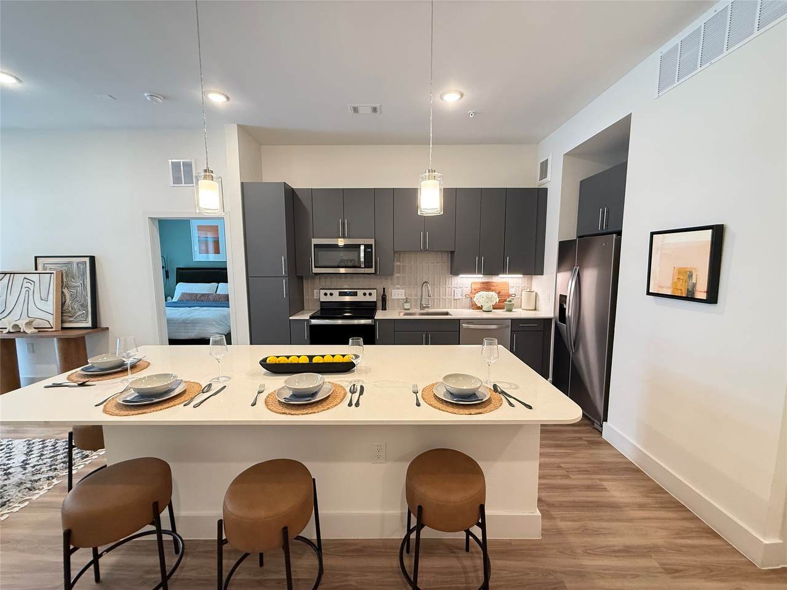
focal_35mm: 14
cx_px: 394
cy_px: 295
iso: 400
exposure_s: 1/60
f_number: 2.2
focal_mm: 2.22
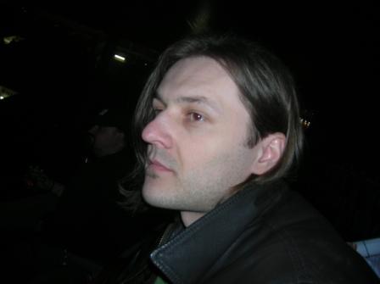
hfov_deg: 54.0
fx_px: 373
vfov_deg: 41.7
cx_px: 190
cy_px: 142
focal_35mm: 34
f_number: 2.9
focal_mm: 5.7
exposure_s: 1/60.1
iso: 50
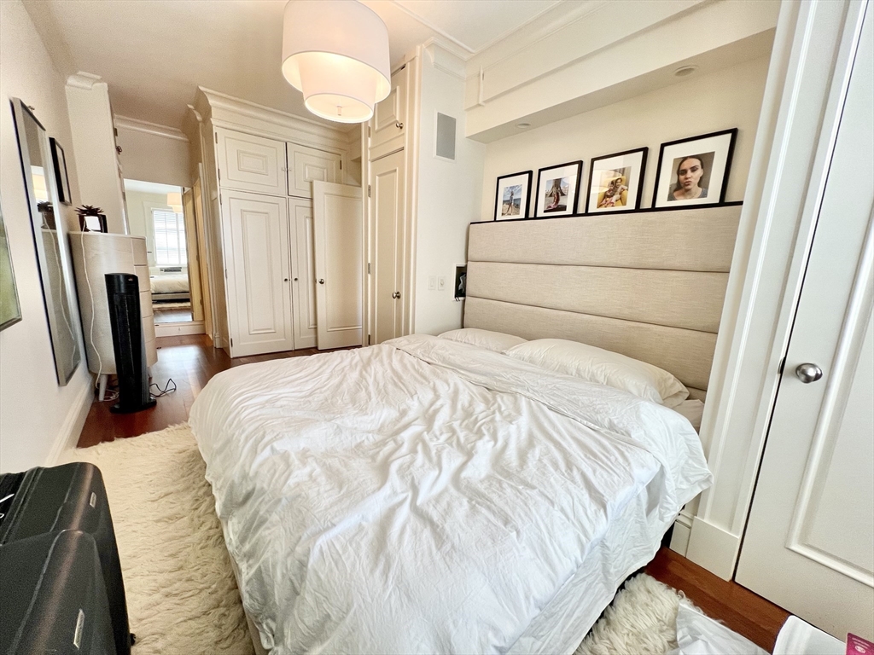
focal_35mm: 13
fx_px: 328
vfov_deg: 89.9
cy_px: 328
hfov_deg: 106.2
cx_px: 437
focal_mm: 1.57
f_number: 1.8
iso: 100
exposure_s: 1/120
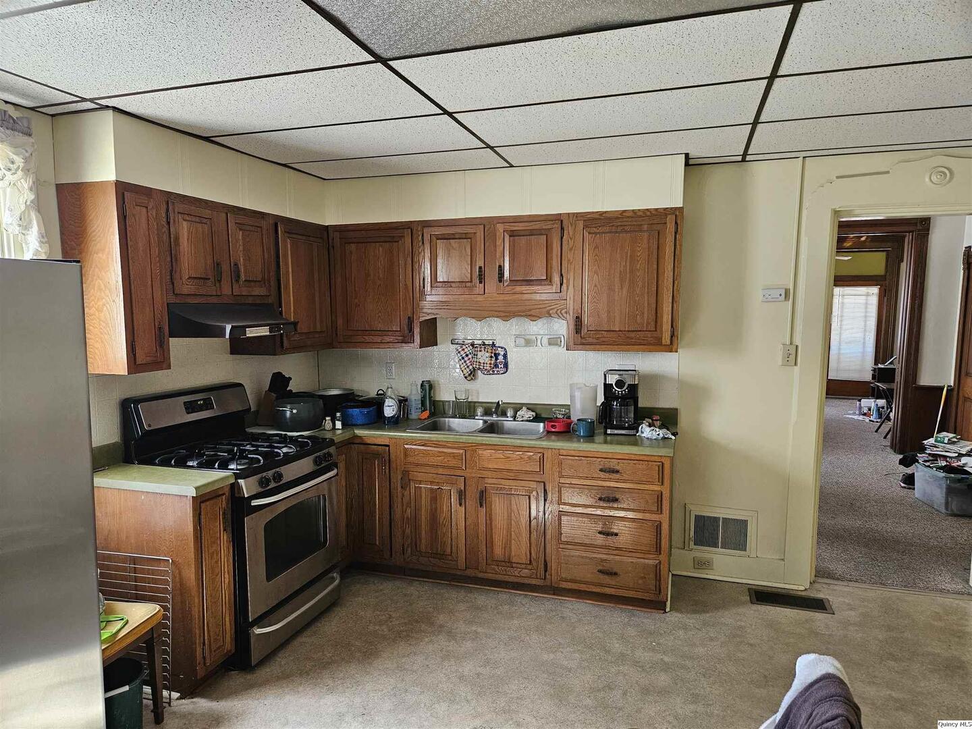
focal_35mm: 23
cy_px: 364
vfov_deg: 58.9
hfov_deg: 73.9
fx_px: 646
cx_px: 486
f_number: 1.8
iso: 320
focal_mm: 5.4
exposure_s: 1/120
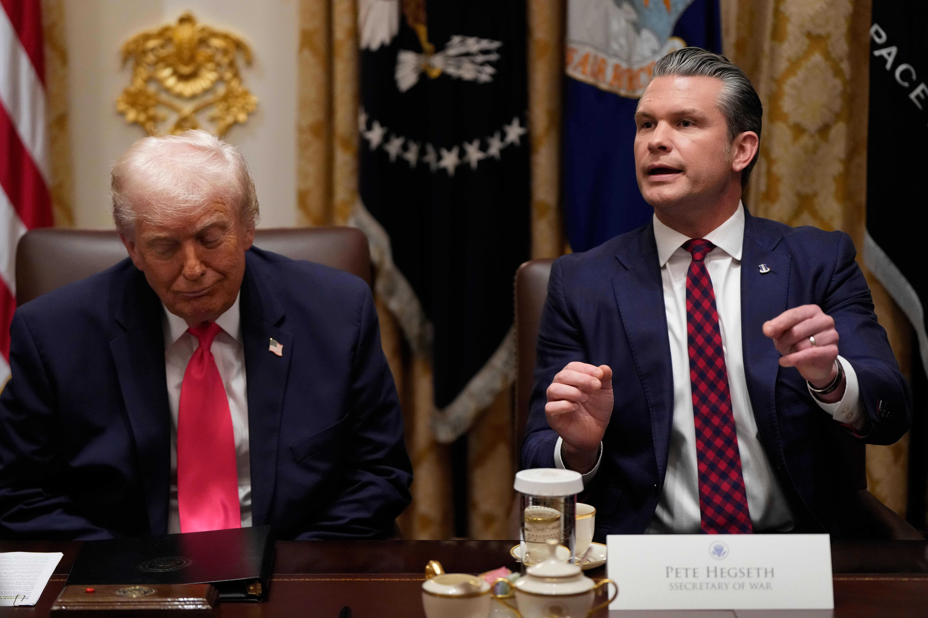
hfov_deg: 21.2
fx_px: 2474
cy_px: 309
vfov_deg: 14.3
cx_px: 464
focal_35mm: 96
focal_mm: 96
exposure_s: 1/500
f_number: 2.8
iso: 4000
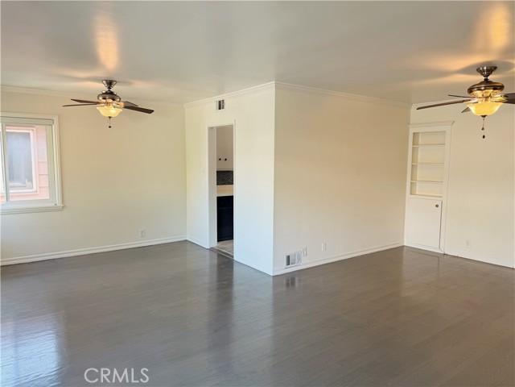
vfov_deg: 56.8
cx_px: 258
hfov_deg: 71.6
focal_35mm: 24
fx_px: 357
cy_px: 194
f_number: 1.78
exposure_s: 1/120
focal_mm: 6.76
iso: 100
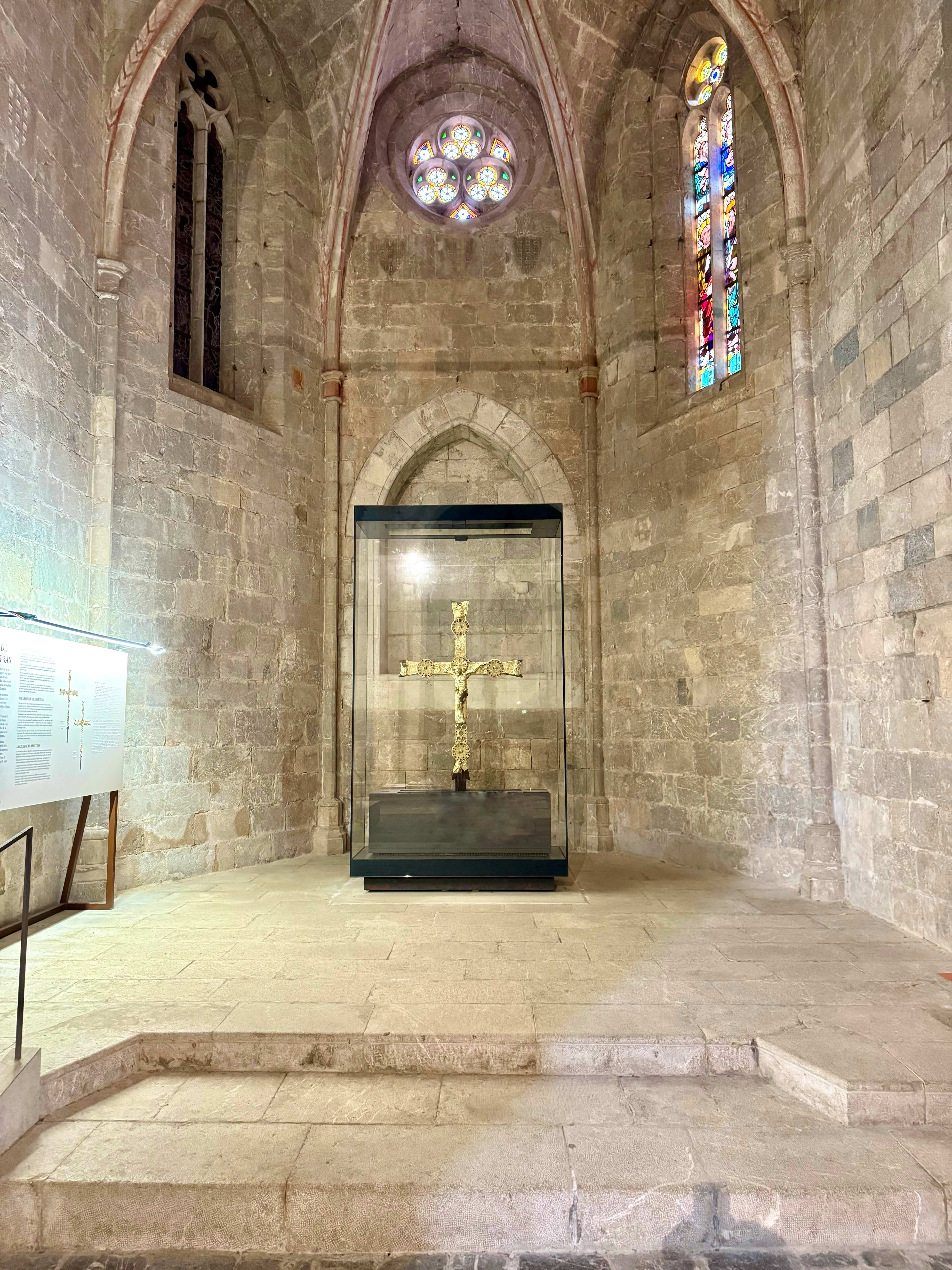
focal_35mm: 24
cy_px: 635
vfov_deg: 71.6
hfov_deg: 56.8
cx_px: 476
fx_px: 880
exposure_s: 1/50
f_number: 1.78
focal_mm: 6.76
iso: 800
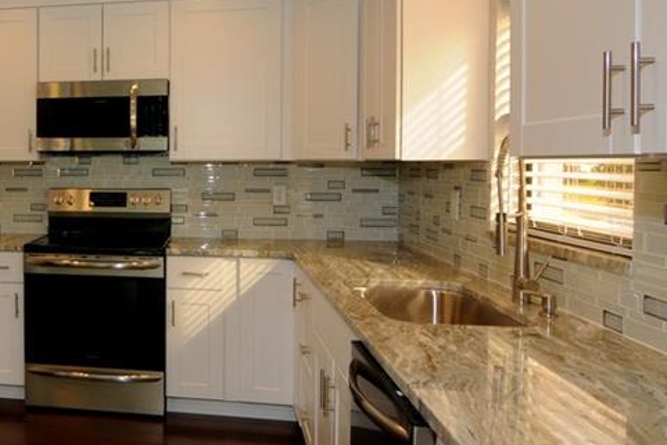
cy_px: 174
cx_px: 57
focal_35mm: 35
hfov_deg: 48.2
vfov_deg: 37.6
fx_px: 650
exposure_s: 1/40
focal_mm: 11
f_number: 8
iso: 400
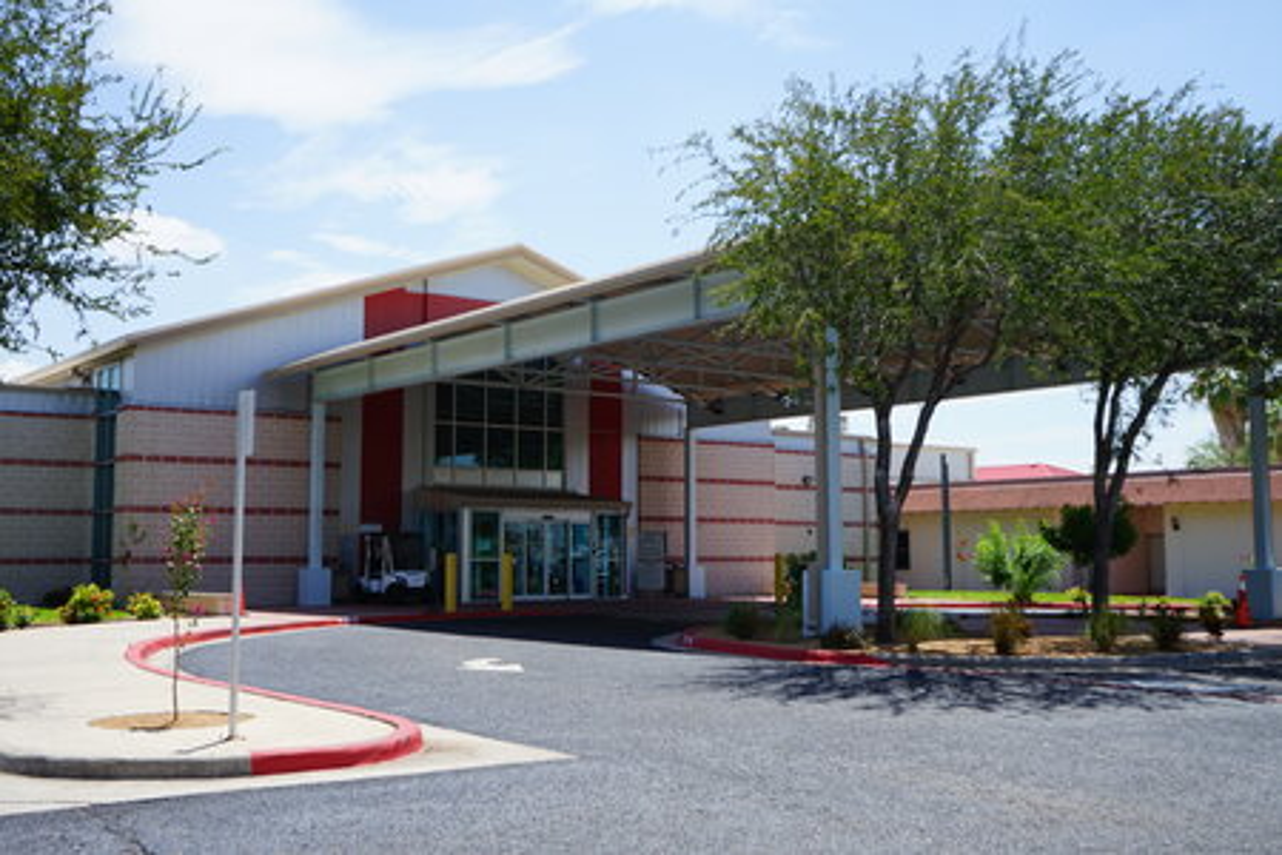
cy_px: 428
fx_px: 1353
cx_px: 641
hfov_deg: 50.7
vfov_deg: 35.1
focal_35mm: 38
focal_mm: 38
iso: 100
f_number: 11
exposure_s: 1/125
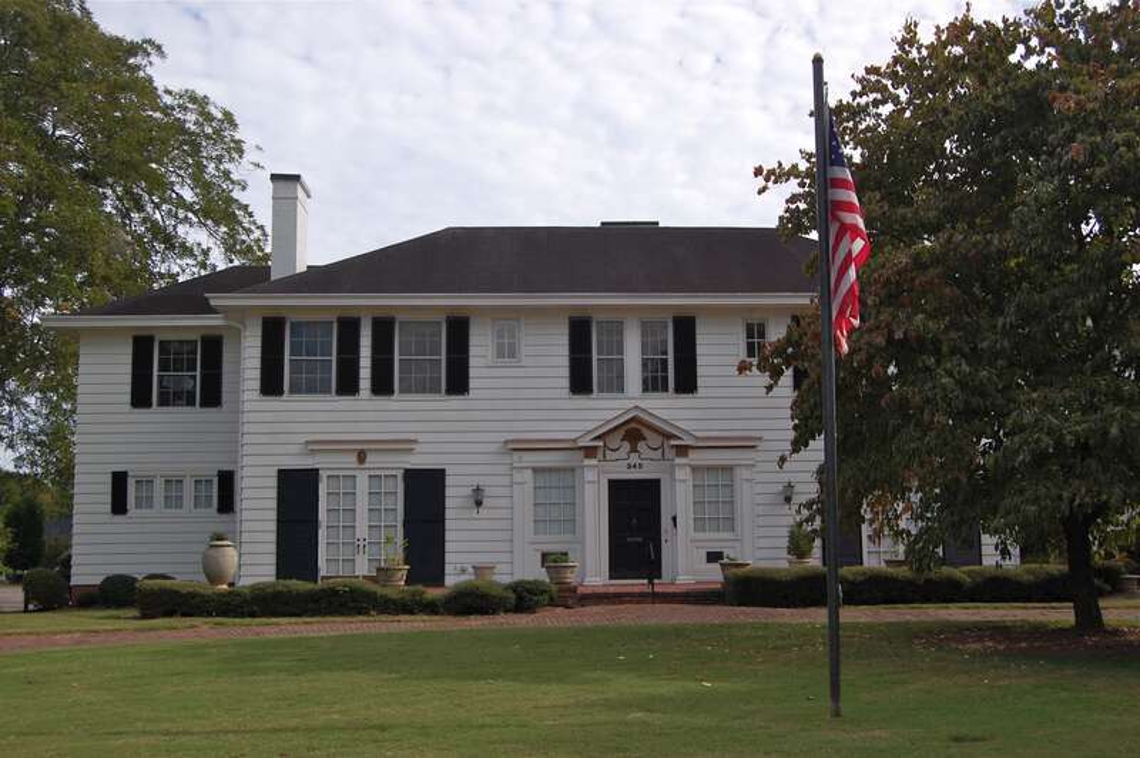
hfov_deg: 49.6
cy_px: 379
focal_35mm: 39
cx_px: 570
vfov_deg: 34.2
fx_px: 1234
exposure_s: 1/250
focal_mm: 26
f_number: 8
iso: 200
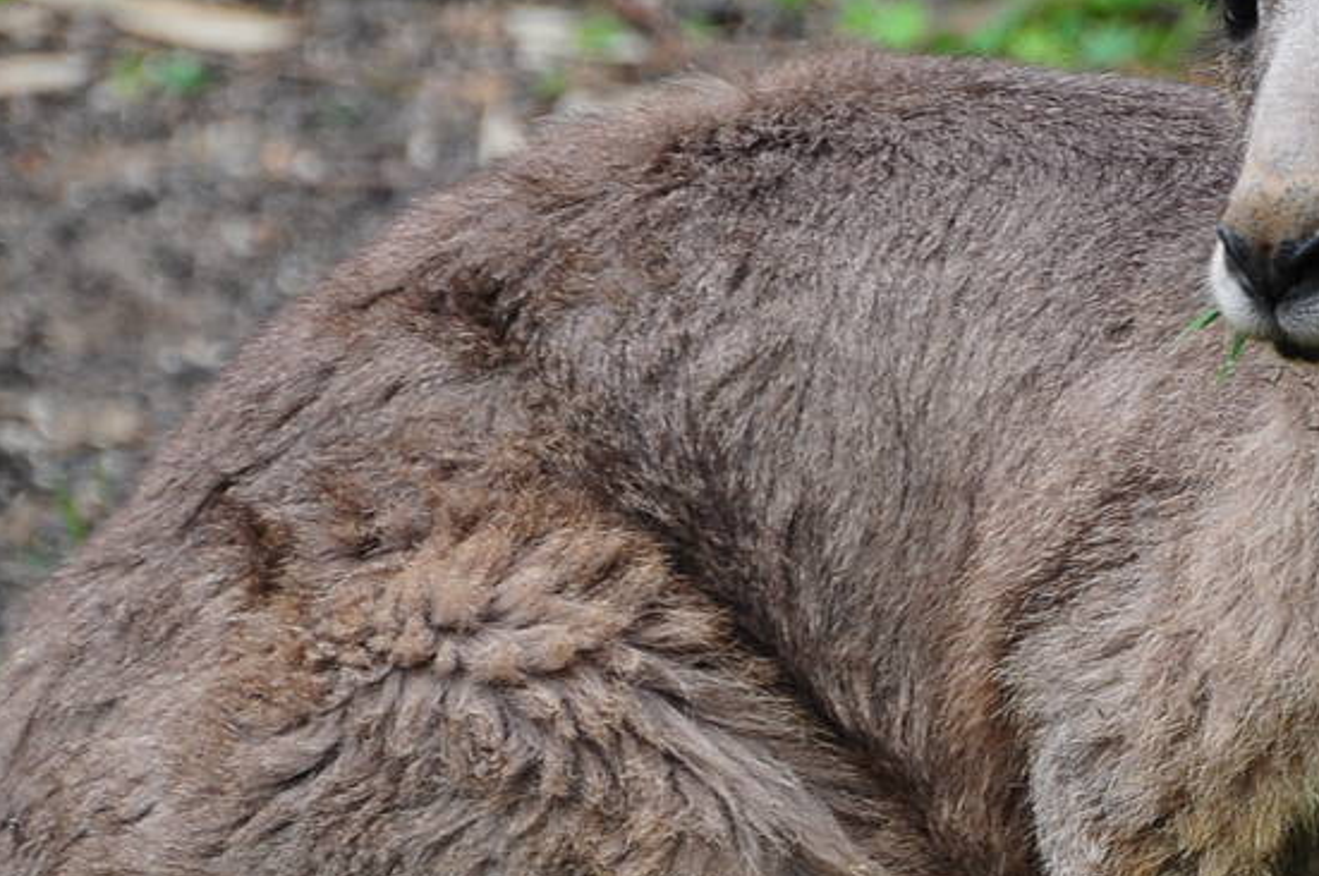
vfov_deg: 1.2
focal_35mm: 1132
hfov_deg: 1.8
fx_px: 41426
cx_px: 1446
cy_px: 458
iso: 200
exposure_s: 1/160
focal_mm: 260
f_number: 5.6
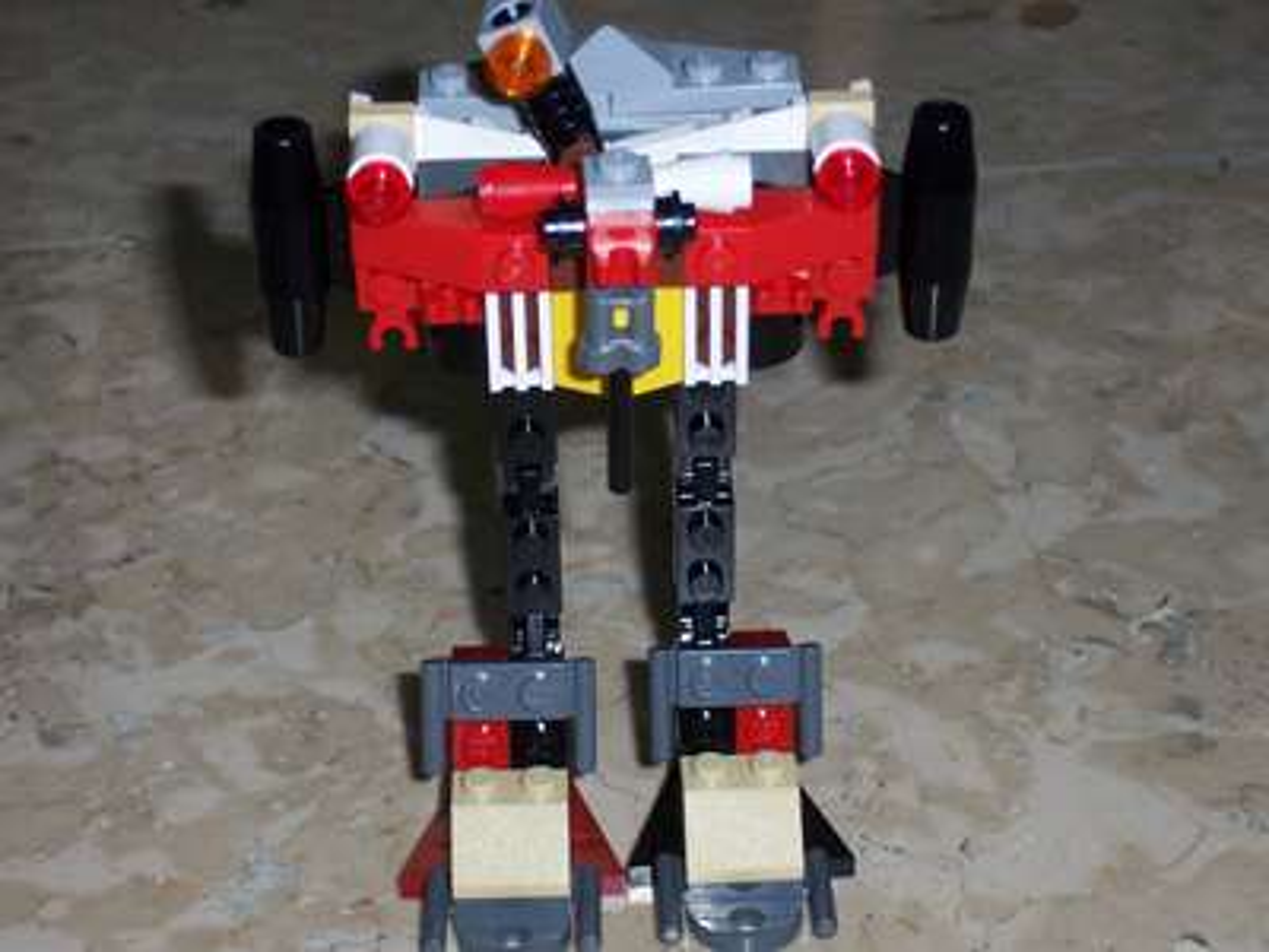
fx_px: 3189
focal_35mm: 87
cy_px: 476
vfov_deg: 17.0
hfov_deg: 22.5
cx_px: 634
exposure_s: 1/100
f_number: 4.5
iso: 125
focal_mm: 14.9
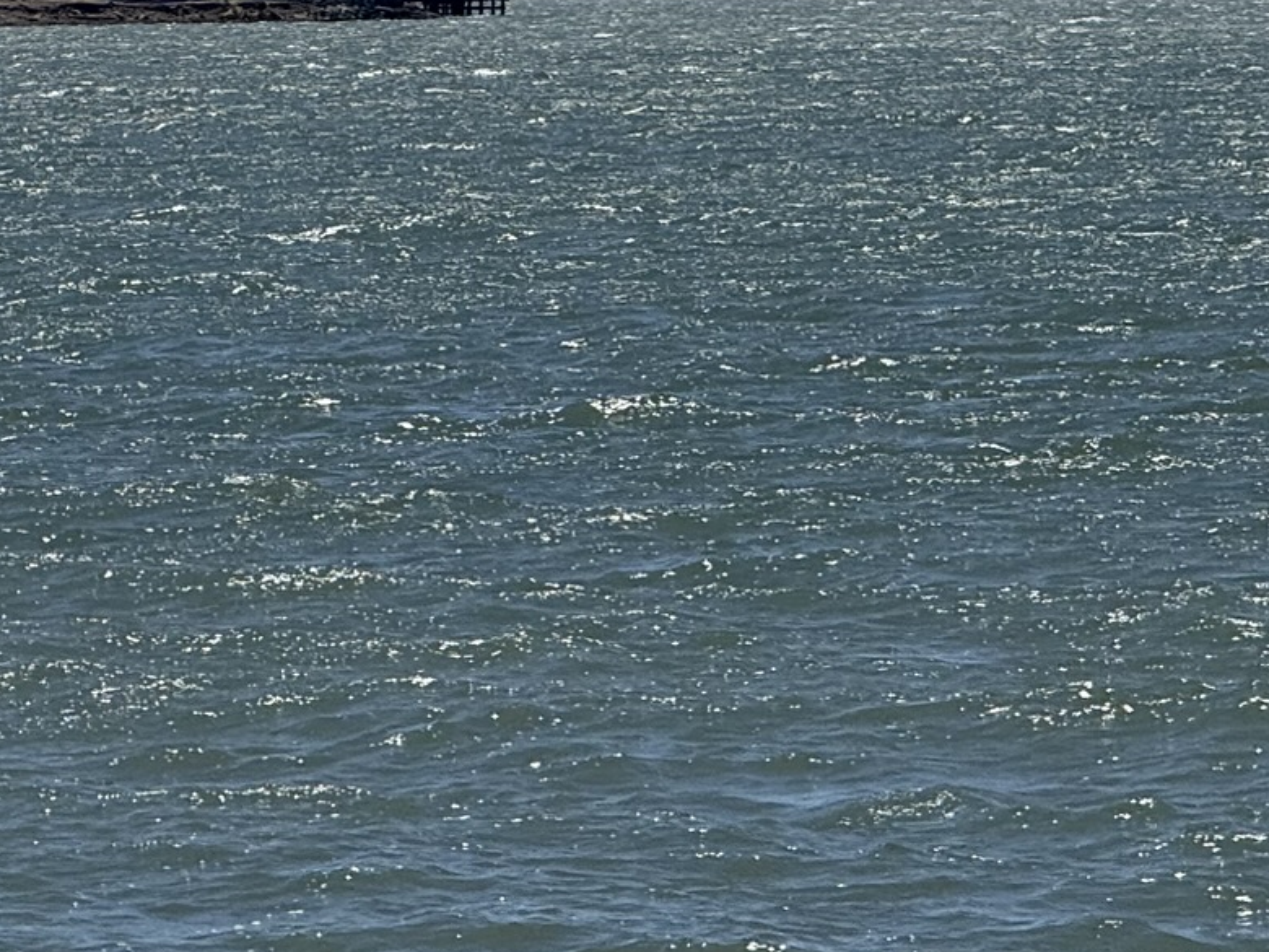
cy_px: 37
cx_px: -345
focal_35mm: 315
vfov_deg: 4.7
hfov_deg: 6.2
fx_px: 11548
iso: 50
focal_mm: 15.66
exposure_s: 1/3344
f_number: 2.8
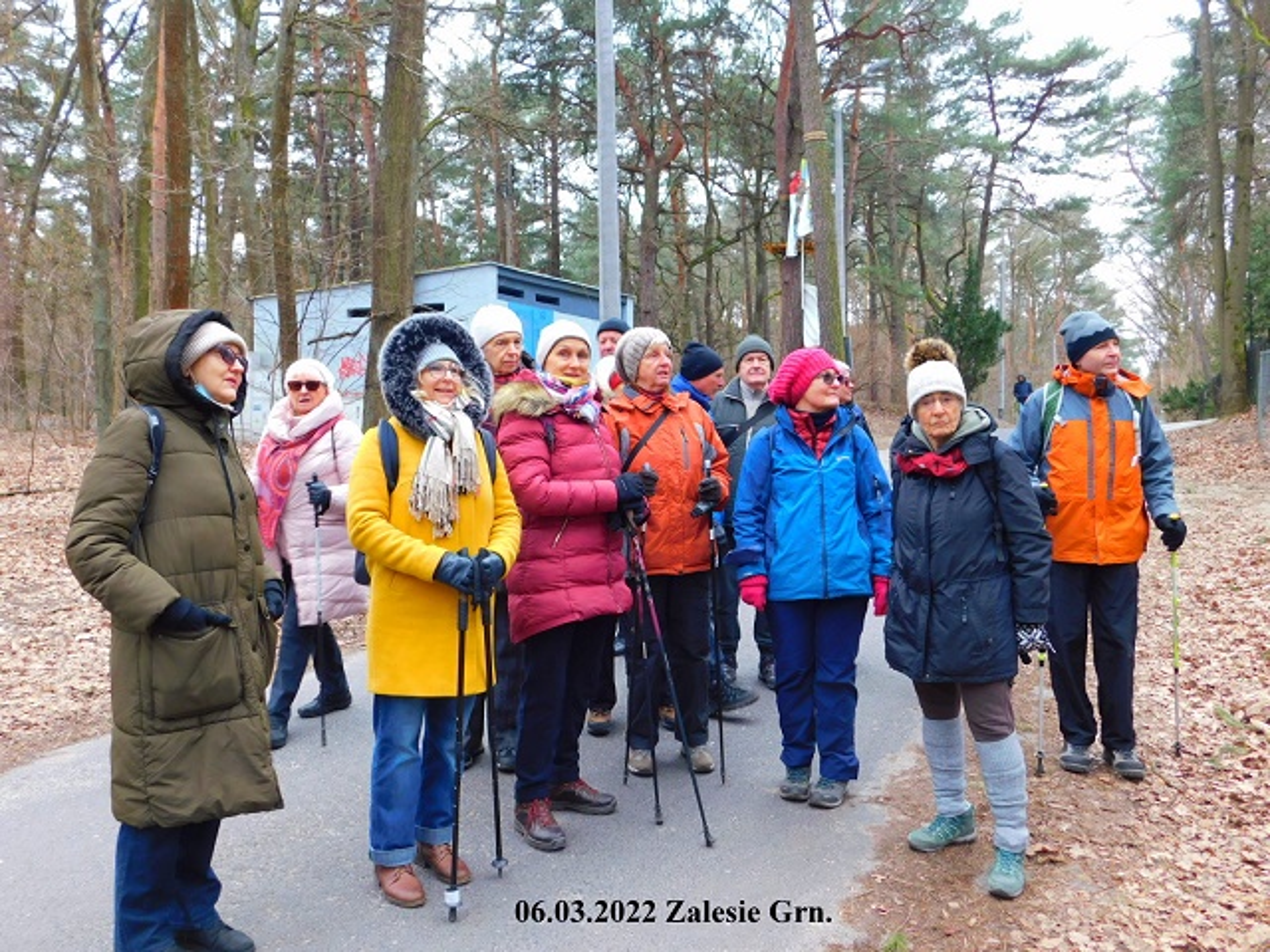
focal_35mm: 30
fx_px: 1101
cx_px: 635
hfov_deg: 60.0
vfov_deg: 46.8
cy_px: 476
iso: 125
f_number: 3.2
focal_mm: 5.3
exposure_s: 1/50
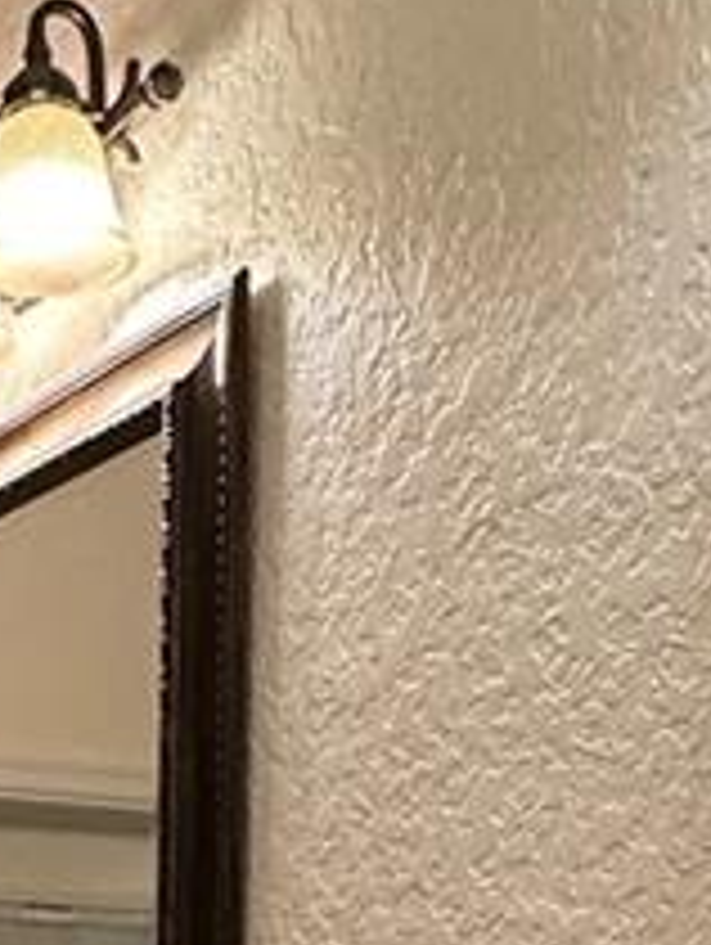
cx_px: 81
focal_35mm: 80
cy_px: 1197
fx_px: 2186
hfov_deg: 18.2
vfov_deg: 22.1
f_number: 2.2
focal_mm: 2.22
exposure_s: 1/60
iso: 500
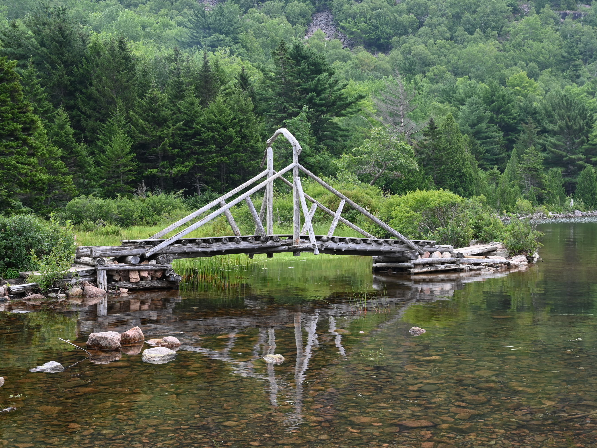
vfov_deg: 28.6
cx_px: 322
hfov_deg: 37.5
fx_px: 879
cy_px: 224
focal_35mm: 51
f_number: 14
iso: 320
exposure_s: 1/50
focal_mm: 47
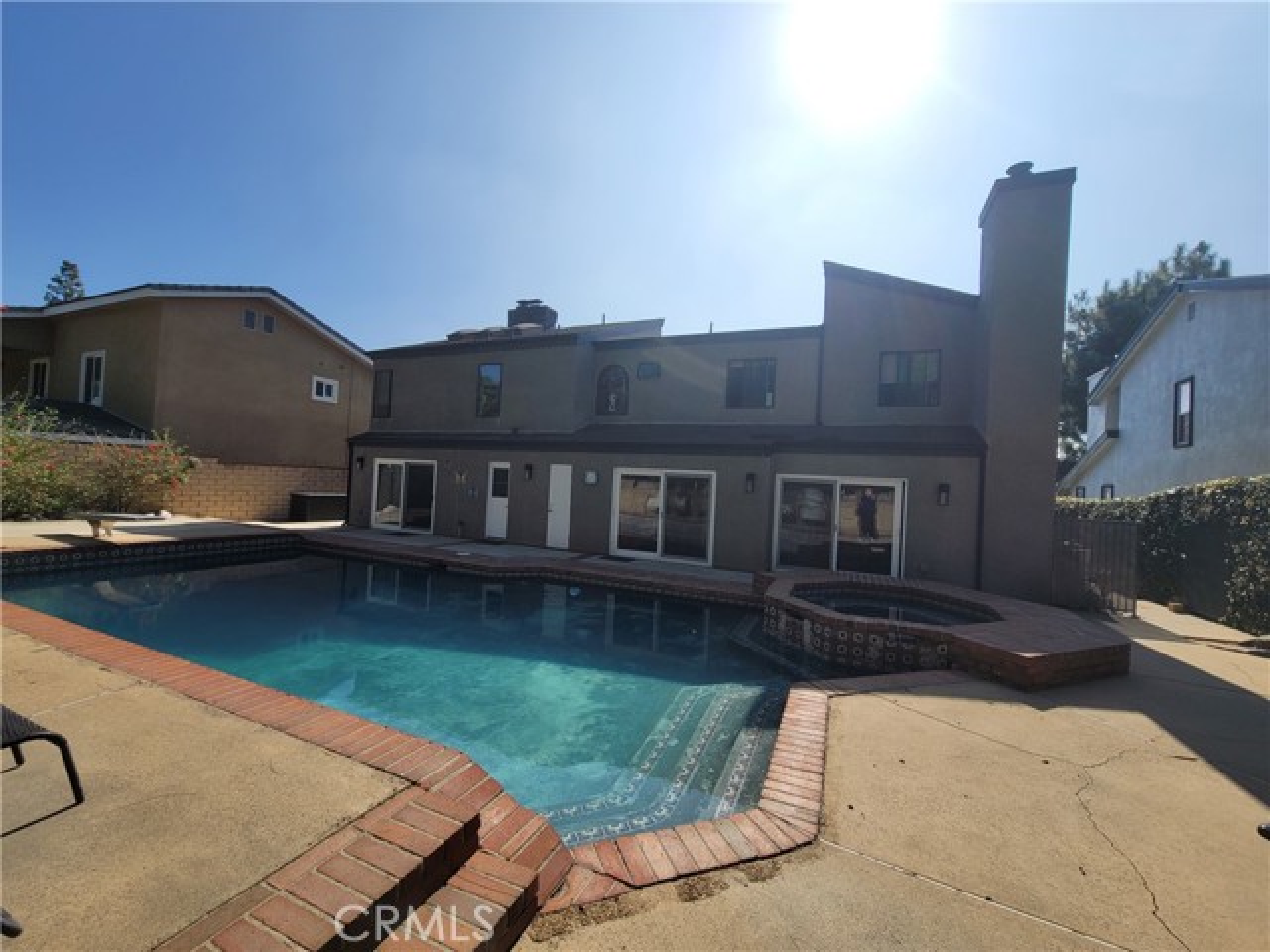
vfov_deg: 89.9
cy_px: 476
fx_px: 477
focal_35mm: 13
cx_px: 635
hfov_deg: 106.2
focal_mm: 2.2
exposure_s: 1/3318
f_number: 2.2
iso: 64
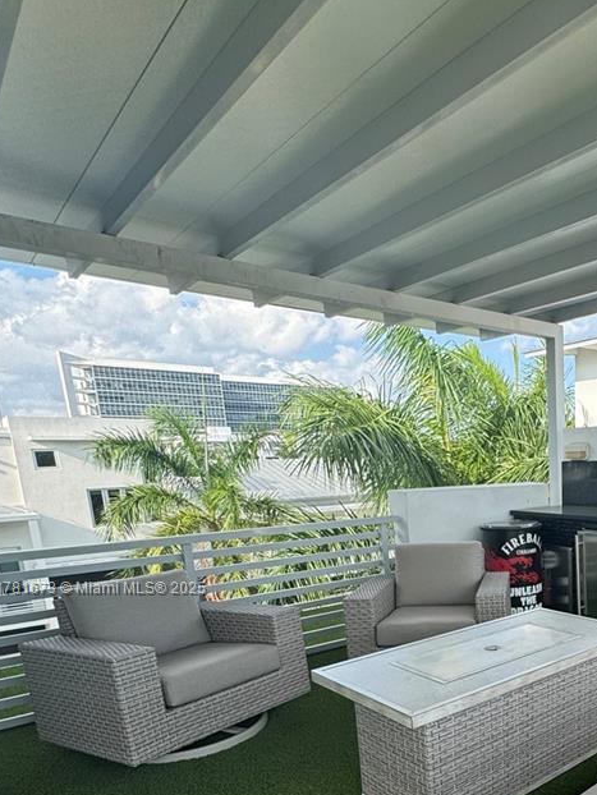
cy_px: 589
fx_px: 620
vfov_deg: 61.9
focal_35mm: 27
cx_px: 547
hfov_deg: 46.0
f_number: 2.2
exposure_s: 1/405
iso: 40
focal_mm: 2.22
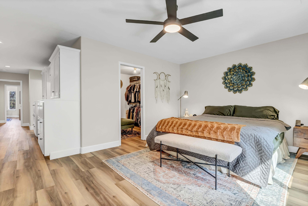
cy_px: 103
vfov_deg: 73.8
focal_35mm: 16
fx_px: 137
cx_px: 154
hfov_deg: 96.7
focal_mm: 16
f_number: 10
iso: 1600
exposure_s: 1/60
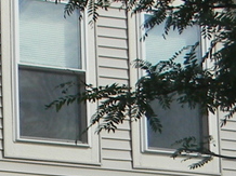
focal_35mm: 185
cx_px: -392
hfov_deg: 9.2
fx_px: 1260
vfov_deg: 7.9
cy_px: 246
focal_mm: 5
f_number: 7
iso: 80
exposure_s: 1/252
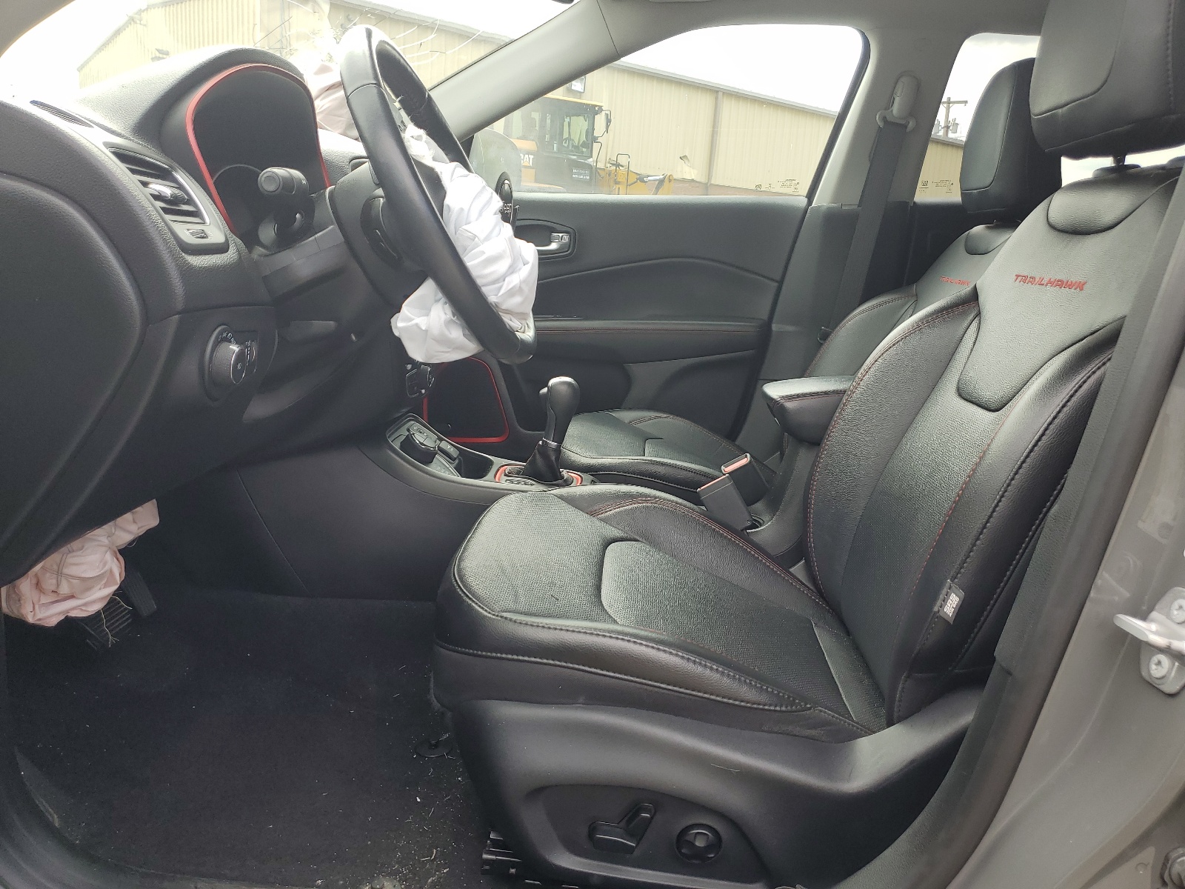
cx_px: 592
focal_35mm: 26
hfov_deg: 67.3
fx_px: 890
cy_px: 444
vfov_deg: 53.1
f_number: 1.5
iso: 50
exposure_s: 1/435
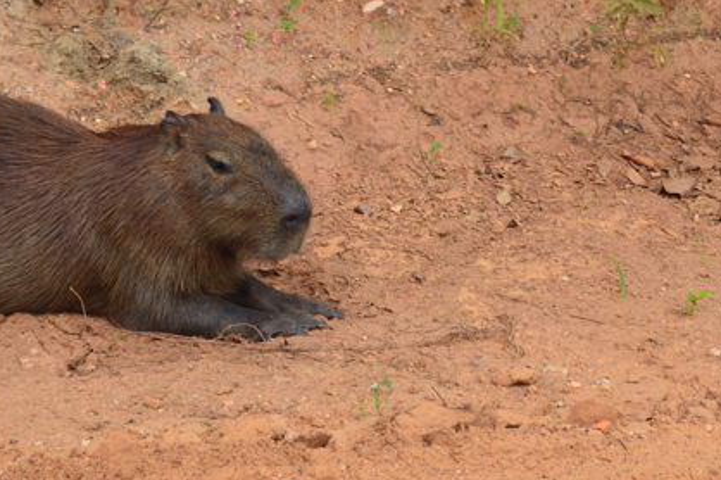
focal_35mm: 202
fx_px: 4047
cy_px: -77
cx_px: 397
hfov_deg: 10.2
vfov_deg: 6.7
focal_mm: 55
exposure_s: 1/200
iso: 100
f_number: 5.6
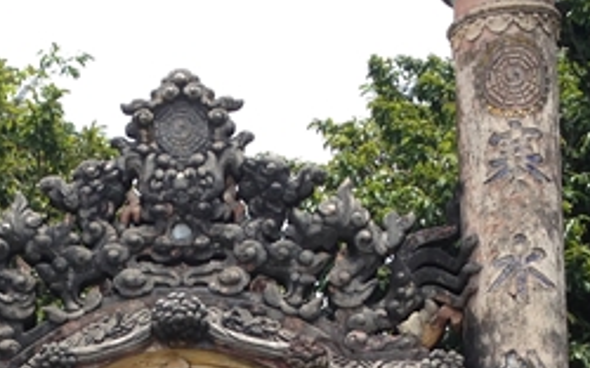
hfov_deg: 18.5
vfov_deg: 11.2
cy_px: 561
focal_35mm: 112
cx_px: 130
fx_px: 1800
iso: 50
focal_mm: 4.12
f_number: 2.4
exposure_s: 1/733
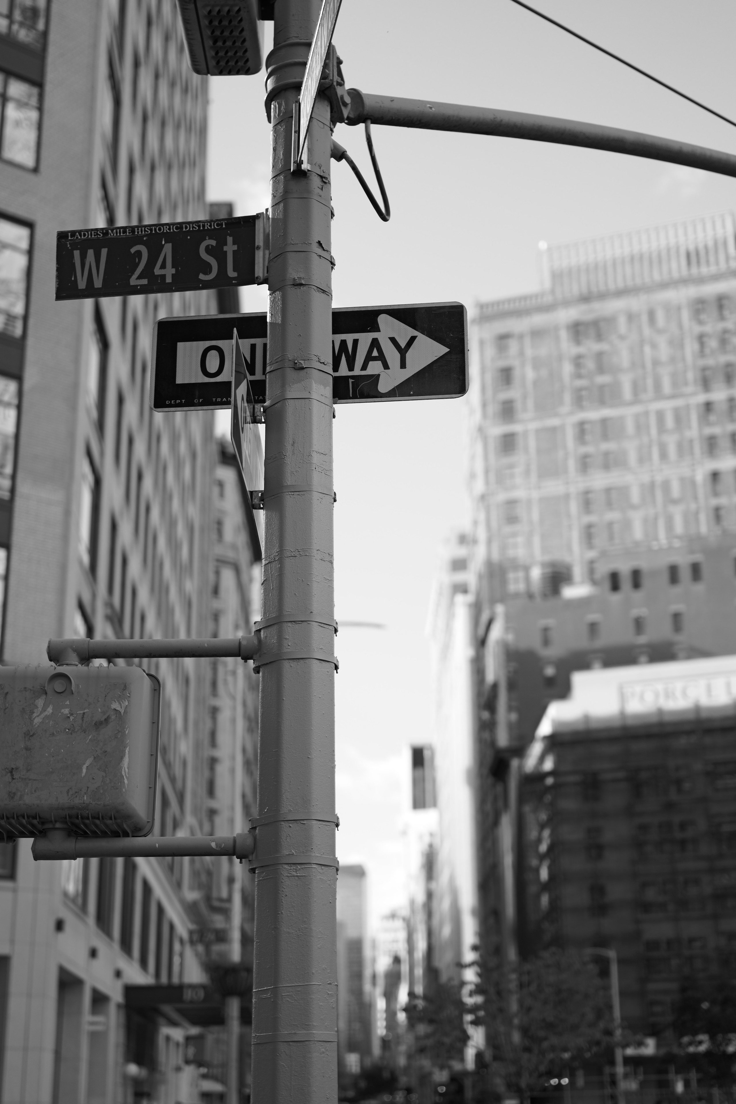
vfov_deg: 39.6
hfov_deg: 27.0
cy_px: 552
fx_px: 1533
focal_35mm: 50
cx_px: 368
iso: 100
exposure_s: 1/1000
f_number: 1.8
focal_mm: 50
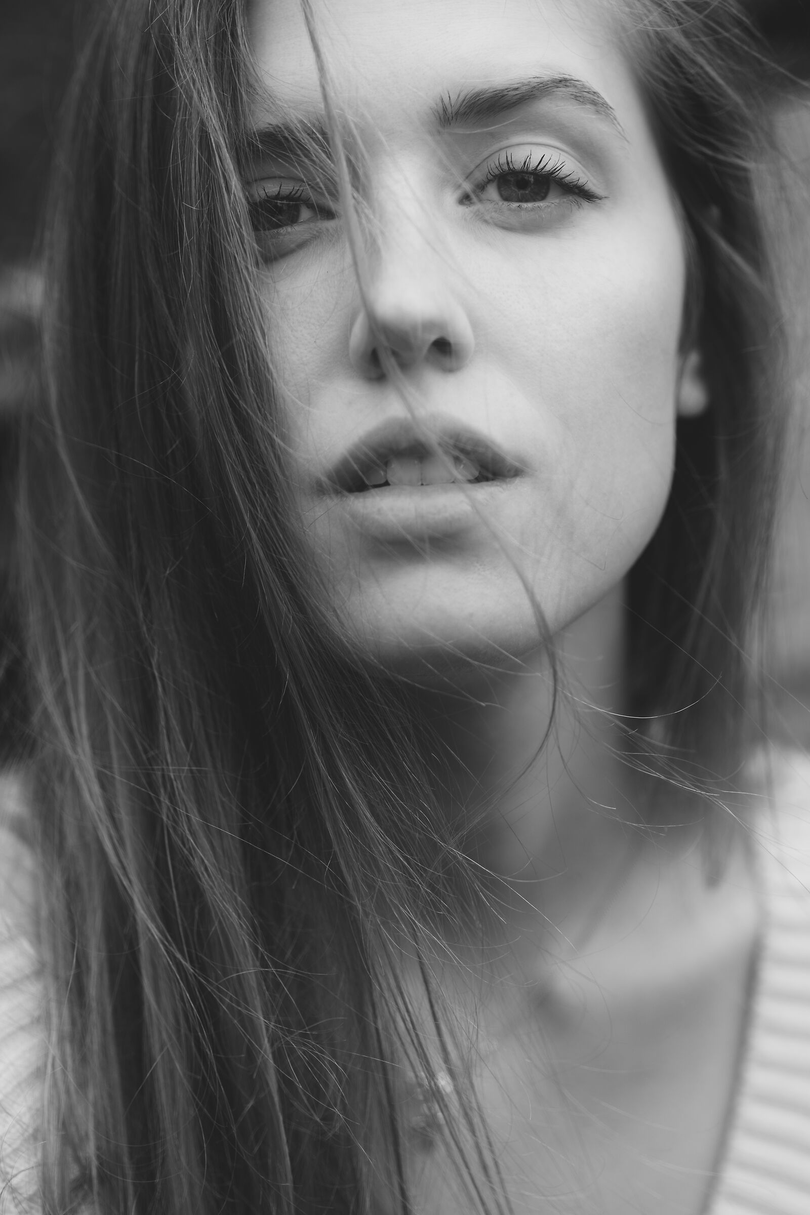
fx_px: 4556
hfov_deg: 10.2
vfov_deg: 15.2
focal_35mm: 135
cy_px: 608
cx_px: 405
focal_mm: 90
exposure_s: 1/950
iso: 125
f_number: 2
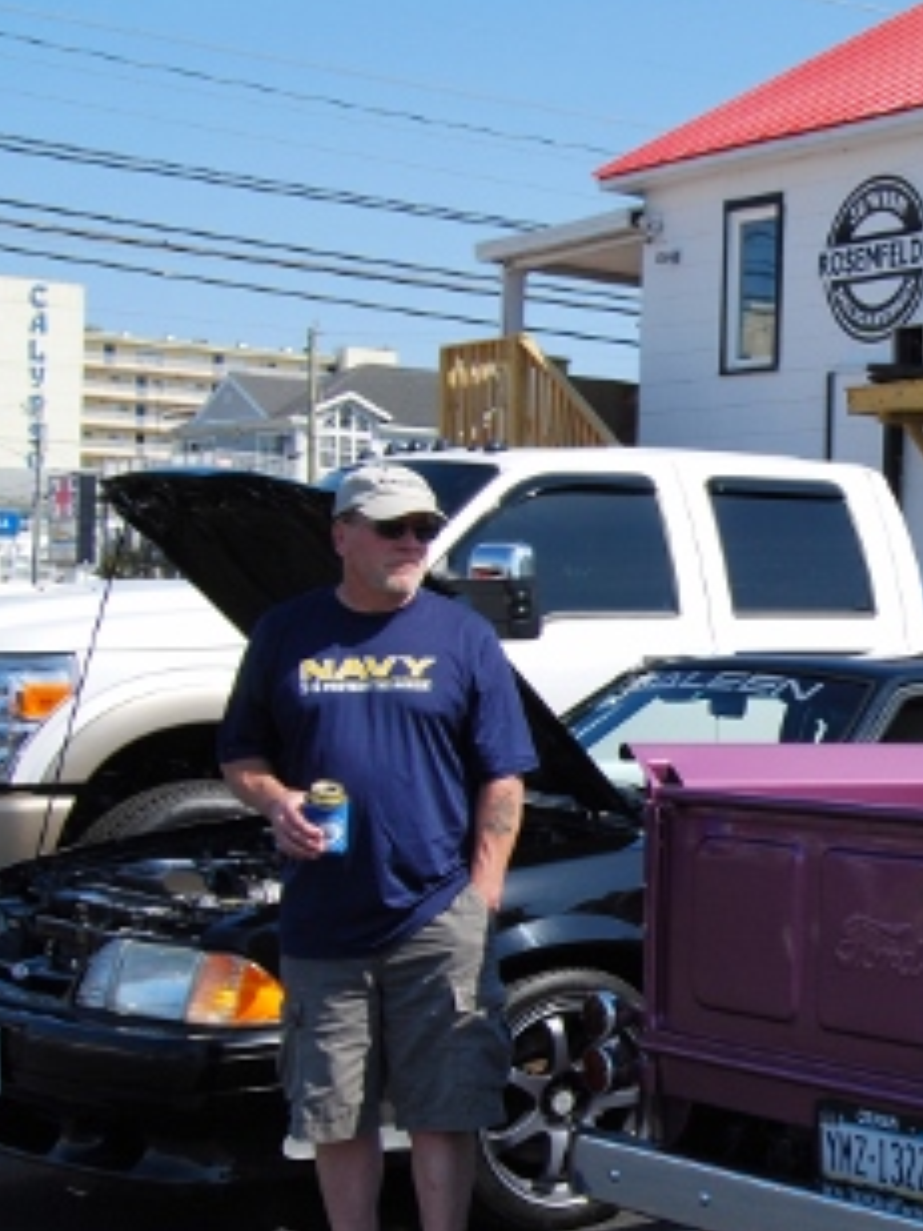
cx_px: 1103
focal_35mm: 69
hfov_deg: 20.0
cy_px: 755
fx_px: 2453
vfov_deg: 28.1
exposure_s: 1/320
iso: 200
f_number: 9
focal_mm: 23
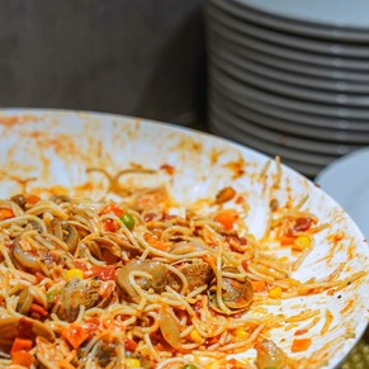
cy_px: 242
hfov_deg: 13.5
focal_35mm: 129
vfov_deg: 13.5
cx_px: 175
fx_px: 1556
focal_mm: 52
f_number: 2.8
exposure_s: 1/60
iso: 100
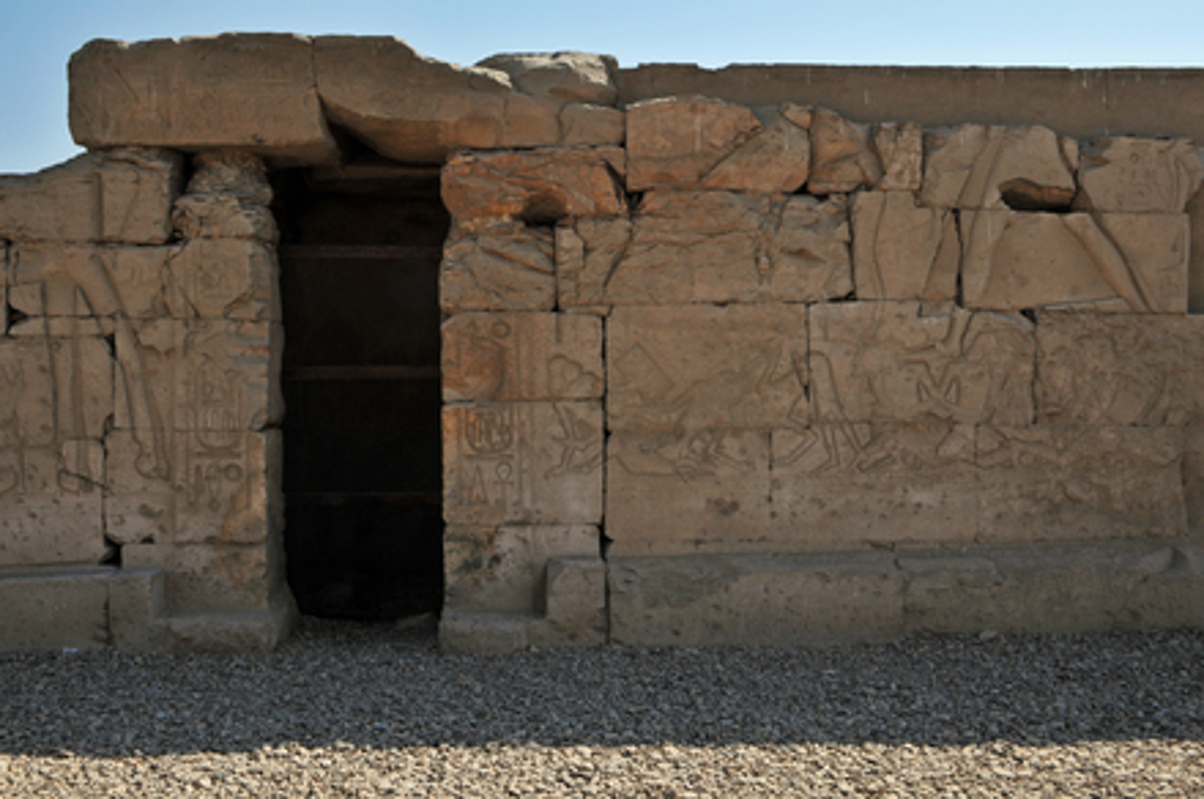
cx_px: 602
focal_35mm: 34
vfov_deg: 38.2
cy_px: 400
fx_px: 1152
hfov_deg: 55.2
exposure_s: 1/500
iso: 200
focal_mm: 23
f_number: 11
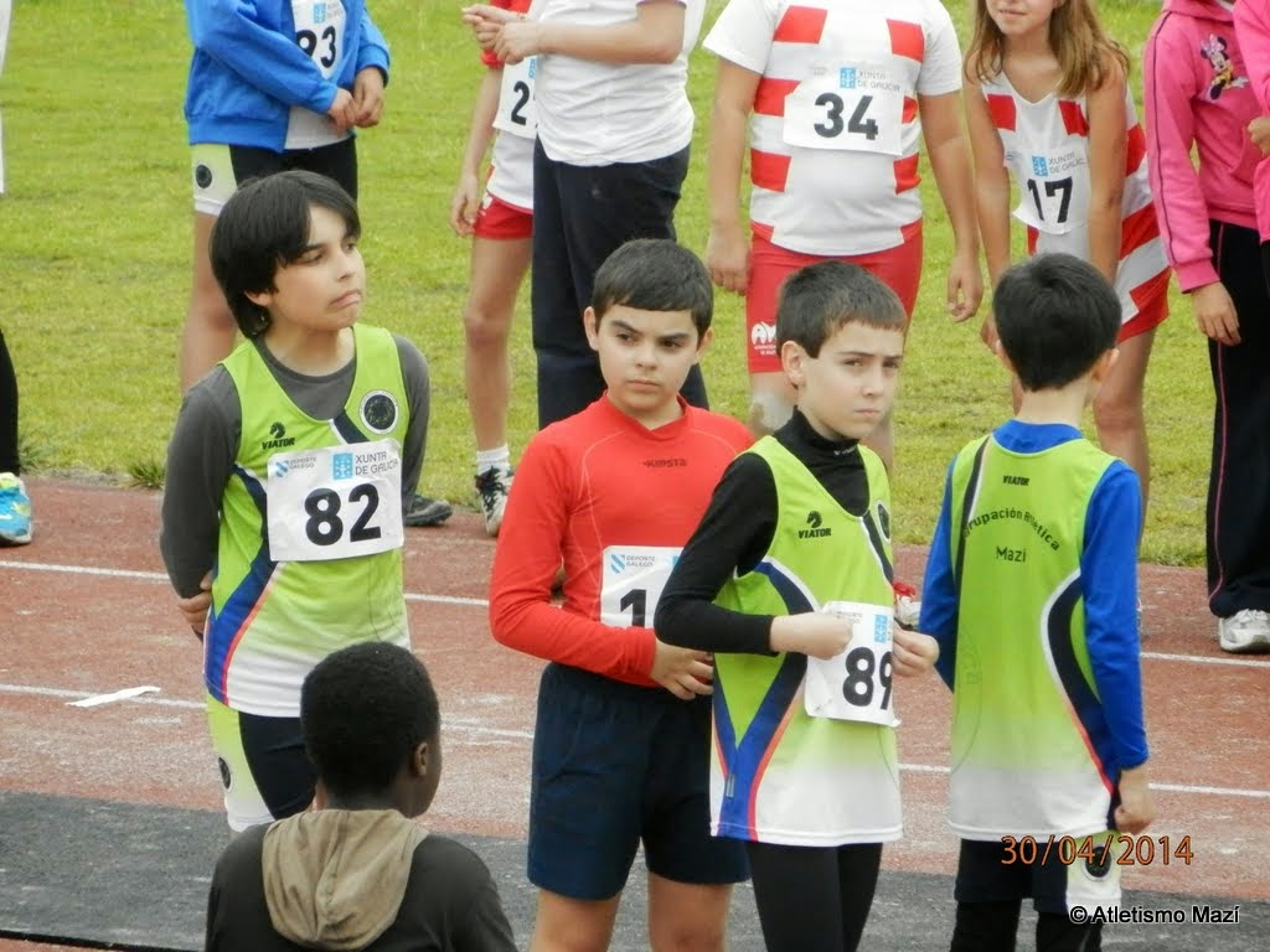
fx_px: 17060
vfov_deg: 3.2
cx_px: 635
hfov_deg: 4.3
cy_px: 476
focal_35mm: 465
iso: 640
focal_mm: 83.2
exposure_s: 1/400
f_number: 5.7
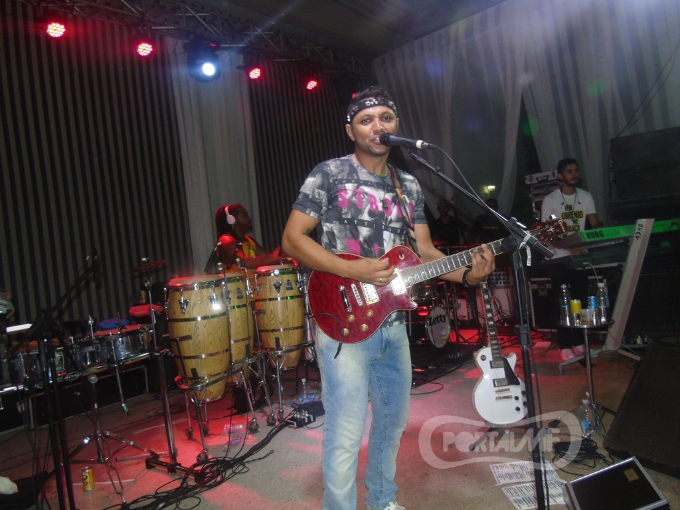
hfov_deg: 69.4
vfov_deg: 54.9
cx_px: 340
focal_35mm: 25
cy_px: 255
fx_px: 491
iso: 200
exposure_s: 1/30
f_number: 3.4
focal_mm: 4.4
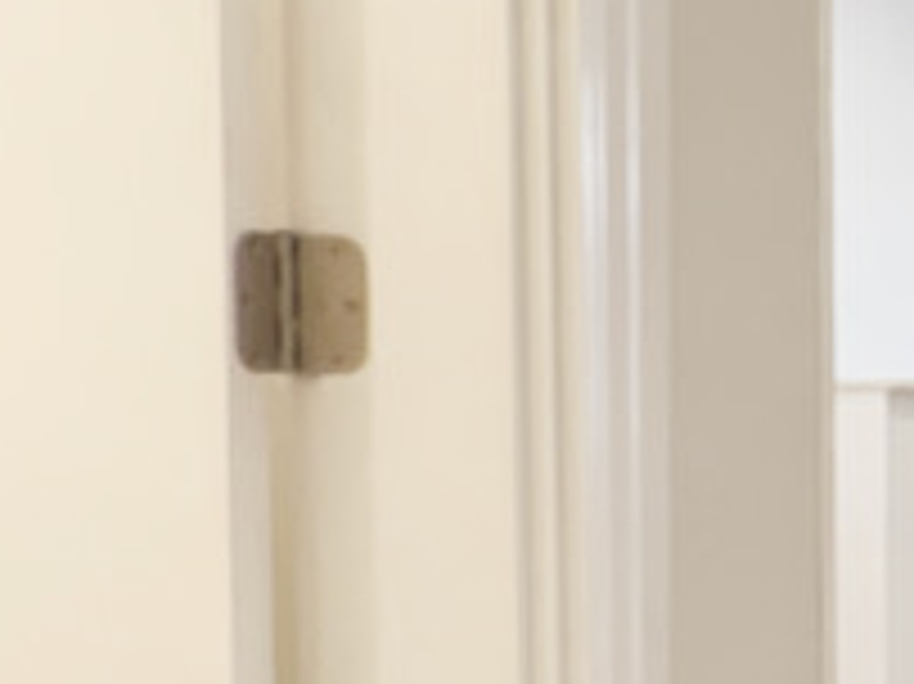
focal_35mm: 64
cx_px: 1787
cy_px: 482
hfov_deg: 19.3
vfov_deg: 22.8
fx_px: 1689
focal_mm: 1.57
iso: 200
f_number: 1.8
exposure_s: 1/120
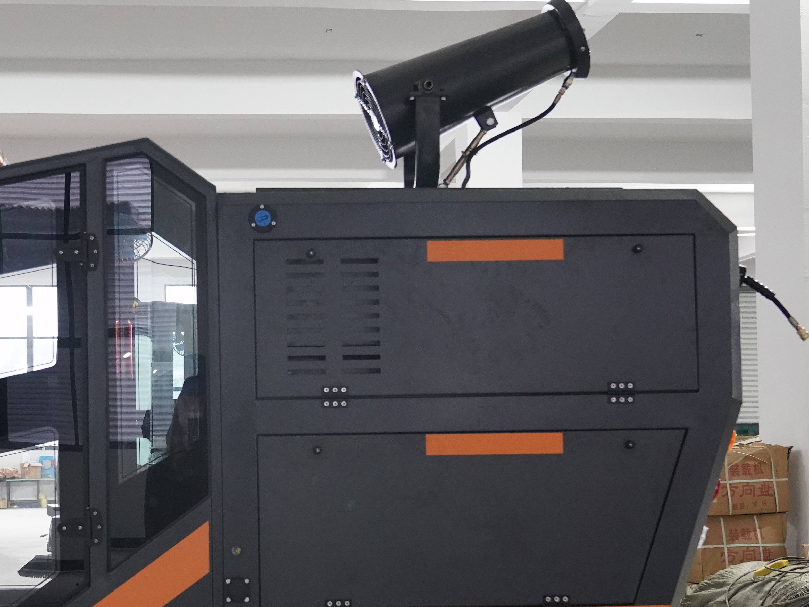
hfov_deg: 33.3
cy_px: 442
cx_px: 237
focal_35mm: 57
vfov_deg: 25.4
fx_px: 1332
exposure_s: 1/160
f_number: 2.8
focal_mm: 24
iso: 4000
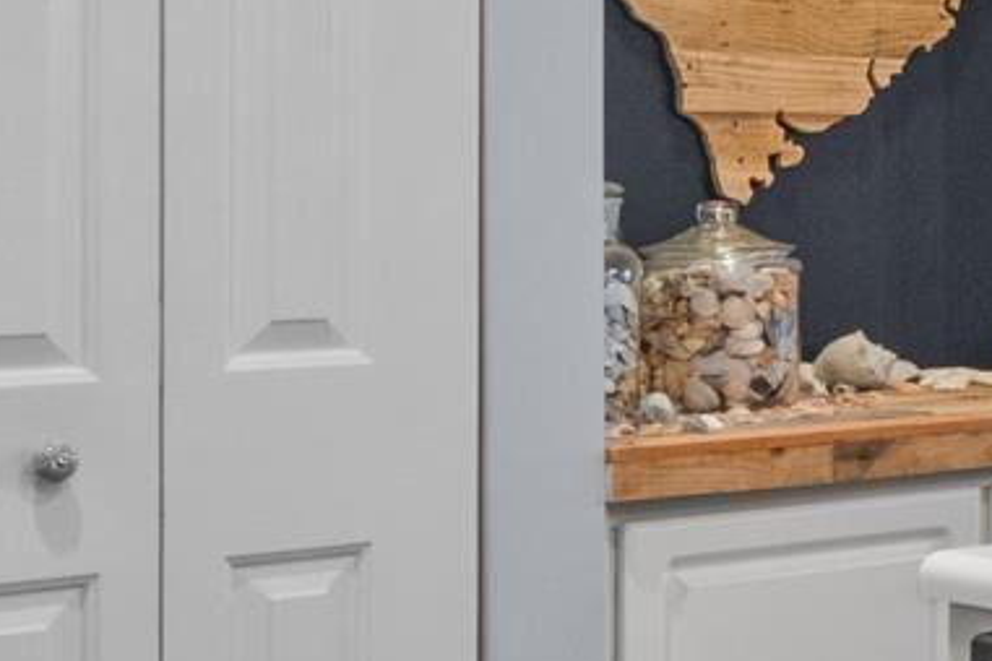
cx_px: 1942
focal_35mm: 105
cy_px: 160
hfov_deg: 15.7
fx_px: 2893
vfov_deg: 13.0
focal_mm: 16
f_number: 8
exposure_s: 1/15
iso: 1000
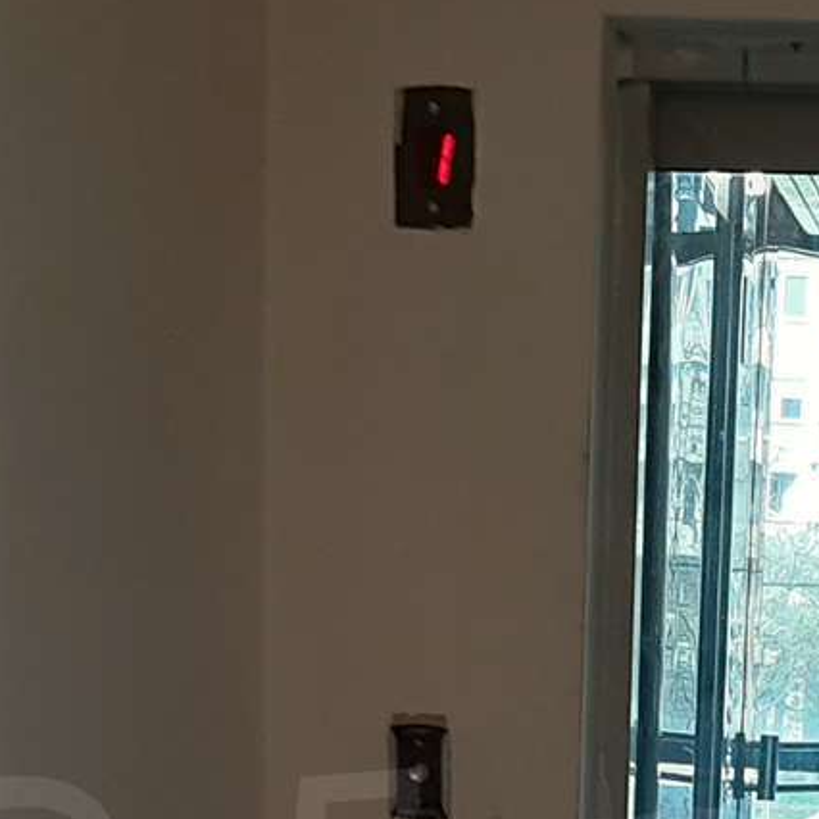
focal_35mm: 81
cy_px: 1039
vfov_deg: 19.8
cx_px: 744
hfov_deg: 20.9
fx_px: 2168
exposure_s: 1/50
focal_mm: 3.93
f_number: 1.7
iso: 64
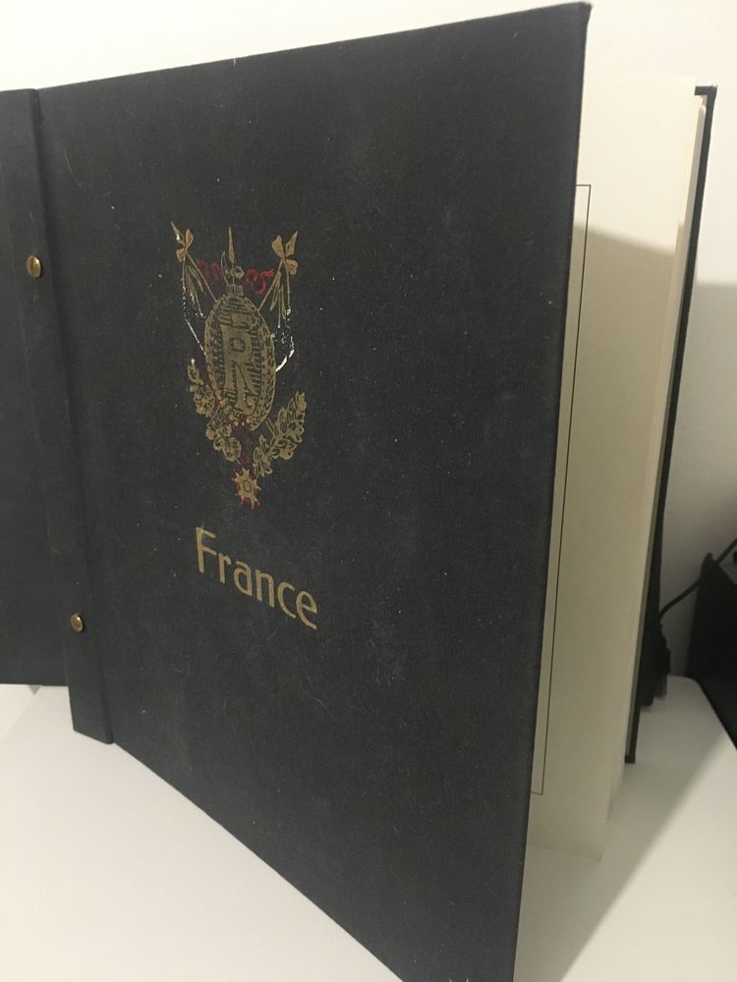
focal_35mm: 29
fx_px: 823
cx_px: 368
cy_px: 491
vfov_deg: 61.7
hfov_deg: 48.2
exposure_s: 1/17
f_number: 2.2
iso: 250
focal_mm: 4.15
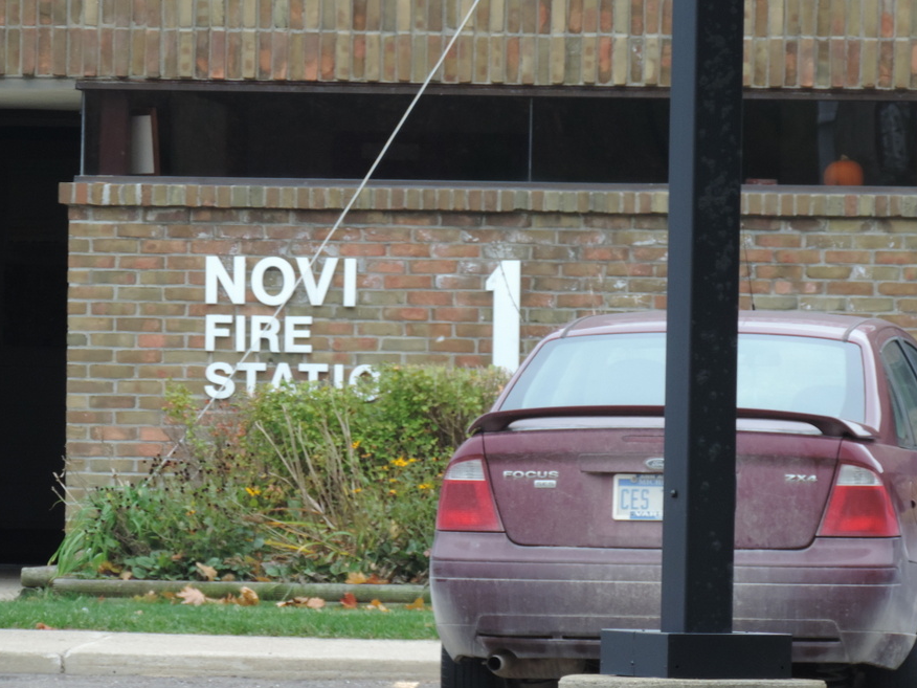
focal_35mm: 409
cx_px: 457
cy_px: 317
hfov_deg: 4.8
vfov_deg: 3.6
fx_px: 10835
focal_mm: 62.4
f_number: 4.8
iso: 250
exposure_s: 1/200
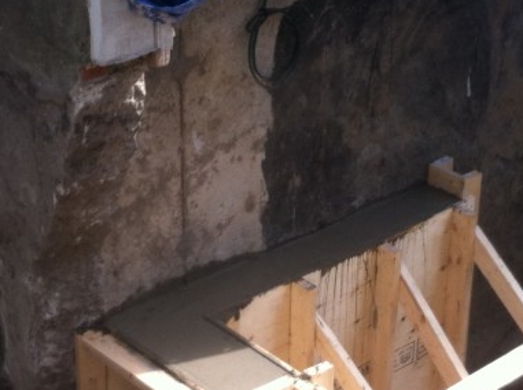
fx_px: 1417
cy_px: 276
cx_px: 331
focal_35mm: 94
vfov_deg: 15.6
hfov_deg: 20.9
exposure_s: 1/431
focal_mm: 3.85
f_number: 2.8
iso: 80
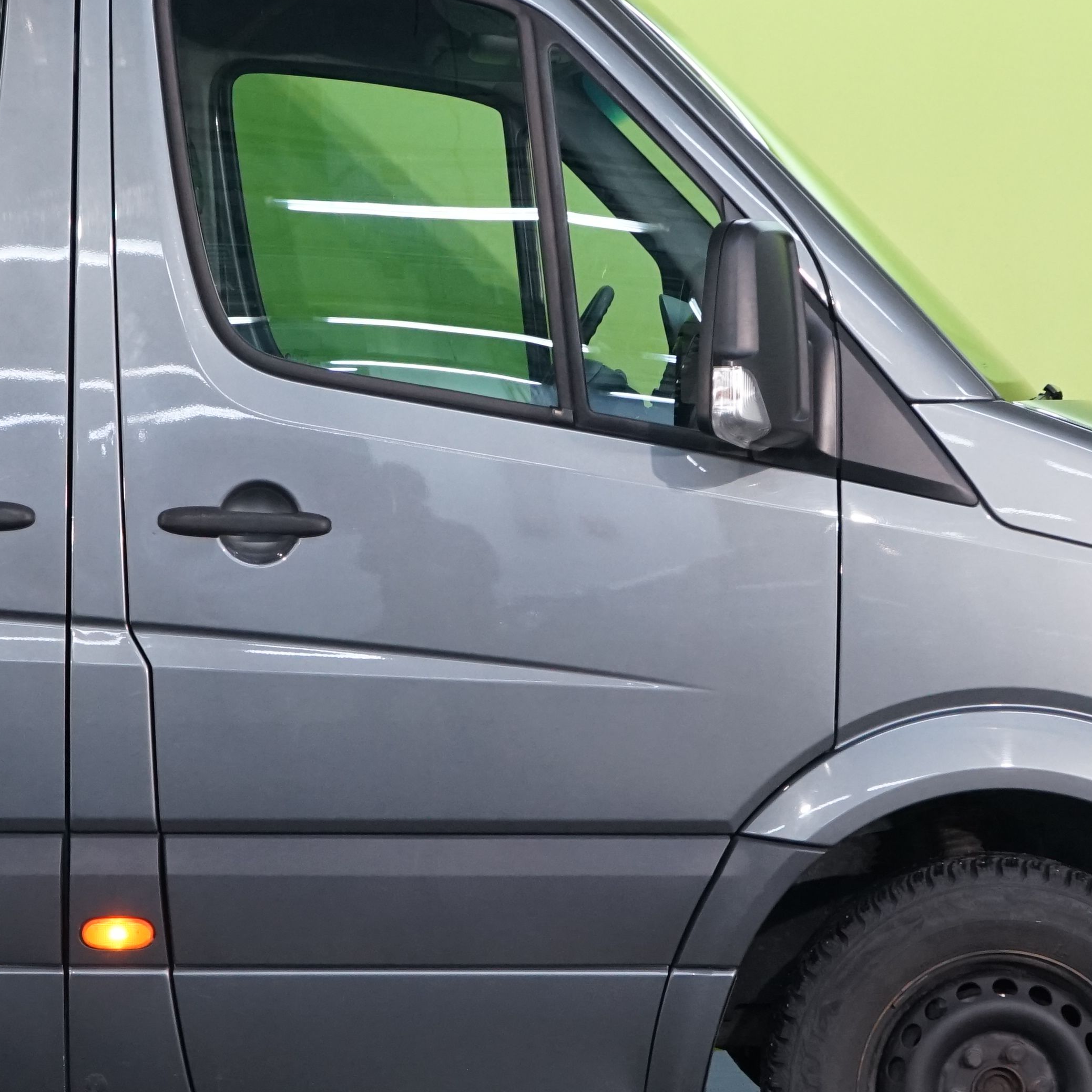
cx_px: 555
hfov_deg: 16.1
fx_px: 3855
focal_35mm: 108
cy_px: 497
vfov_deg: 16.1
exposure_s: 1/50
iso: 2000
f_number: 5.6
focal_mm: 44
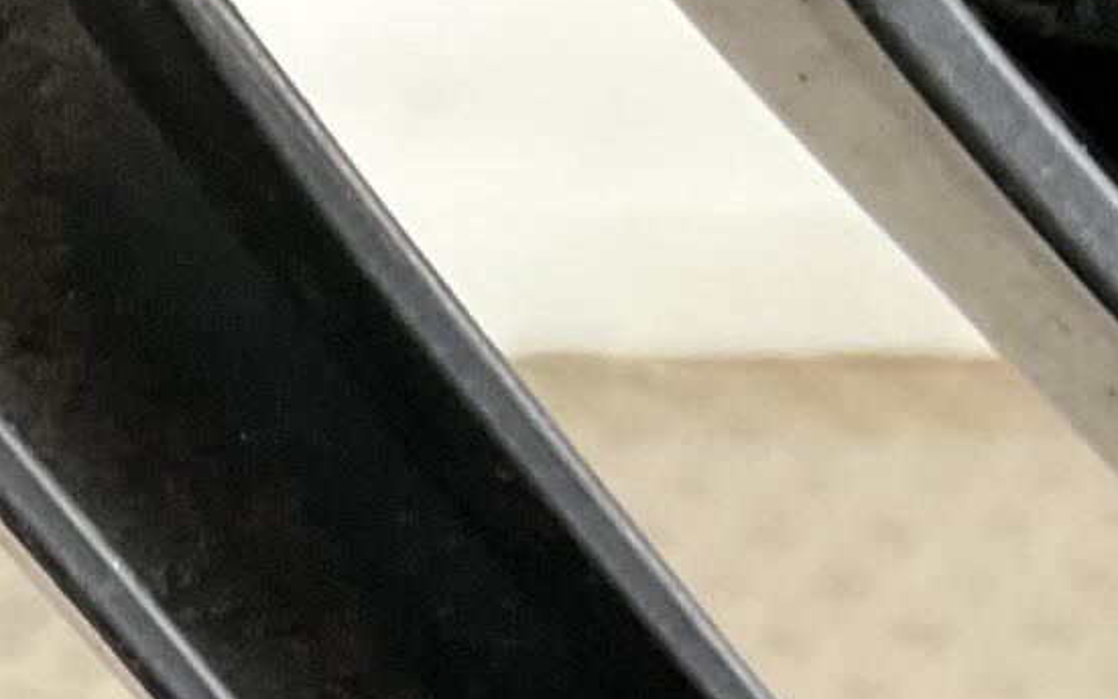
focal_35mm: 143
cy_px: 1924
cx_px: -392
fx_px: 4358
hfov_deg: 14.0
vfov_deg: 8.1
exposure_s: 1/30
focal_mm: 3
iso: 250
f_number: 1.8
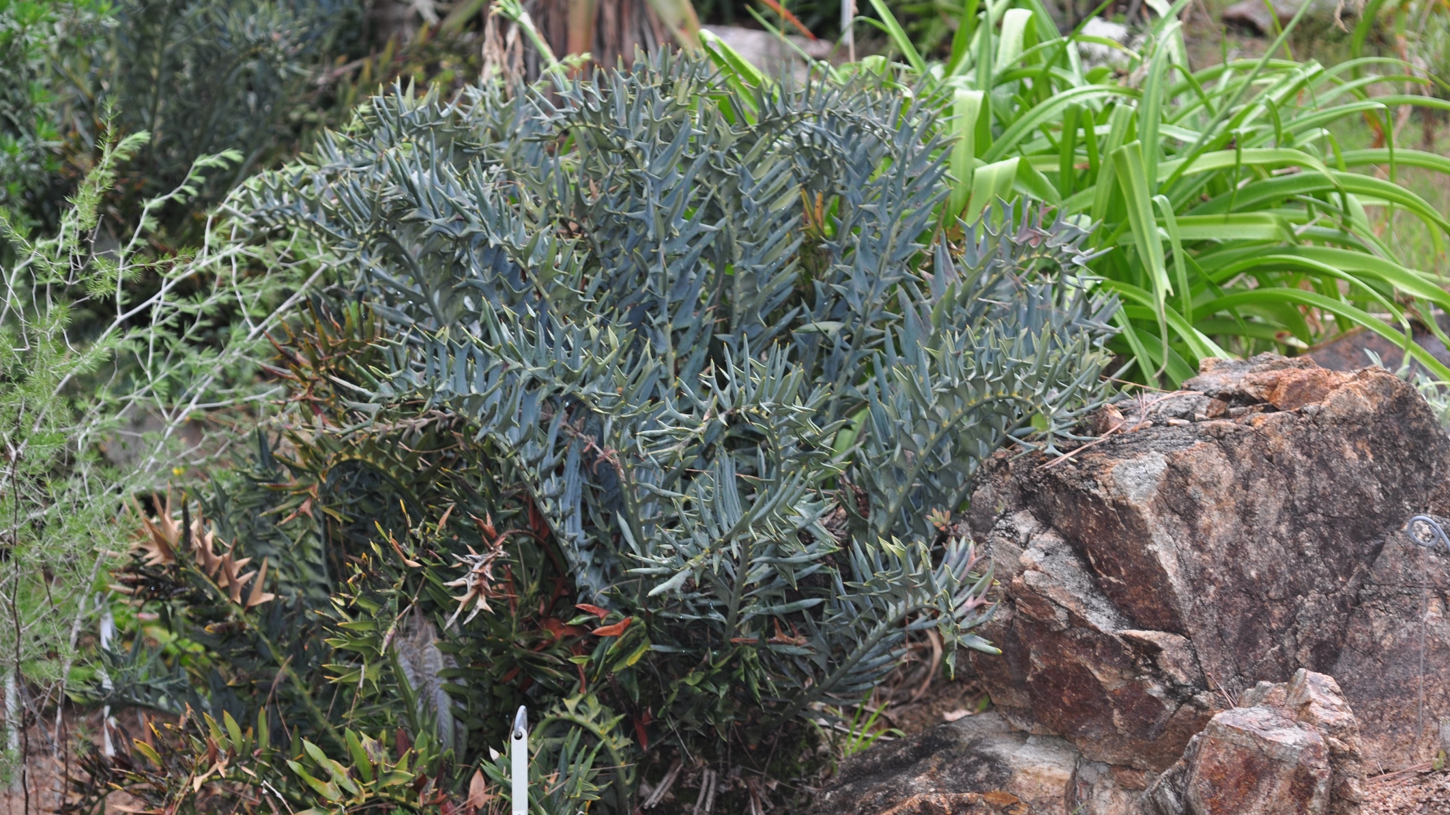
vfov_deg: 12.7
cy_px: 438
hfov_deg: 22.5
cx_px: 727
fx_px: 3652
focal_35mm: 95
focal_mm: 60
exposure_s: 1/60
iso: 200
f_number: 4
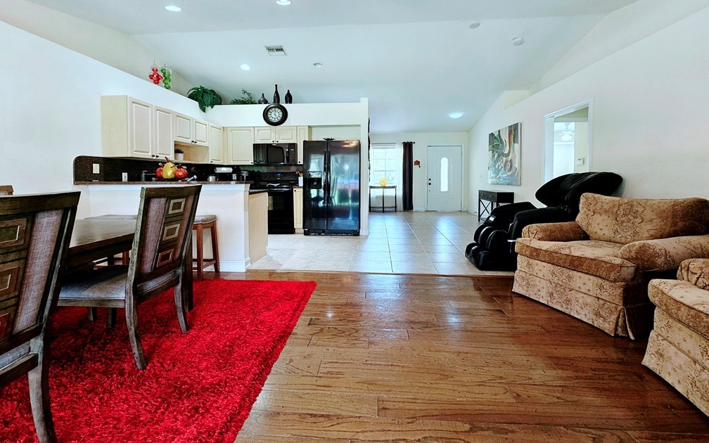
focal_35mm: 14
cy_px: 249
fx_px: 271
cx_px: 356
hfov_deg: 105.3
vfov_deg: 78.3
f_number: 2.2
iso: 250
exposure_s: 1/60.2
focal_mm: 2.2
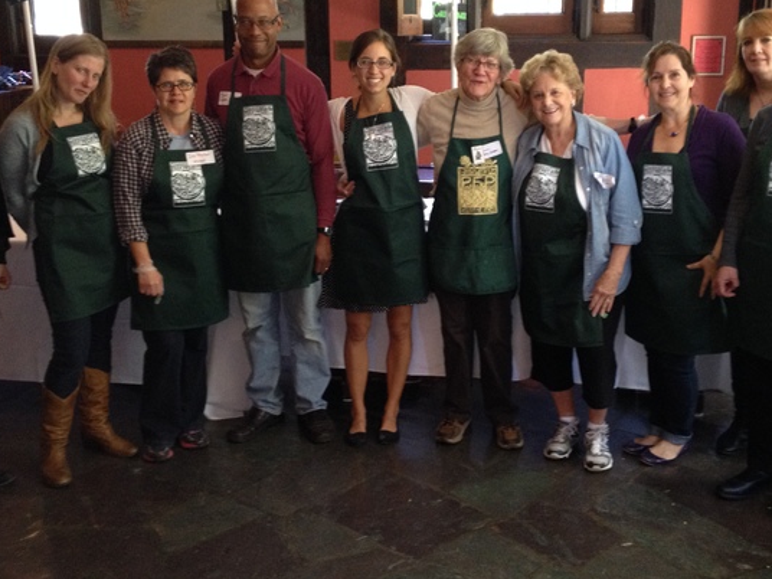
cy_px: 245
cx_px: 393
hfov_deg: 40.4
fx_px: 1048
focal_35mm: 47
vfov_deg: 30.8
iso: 250
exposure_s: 1/16
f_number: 2.4
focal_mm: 4.28
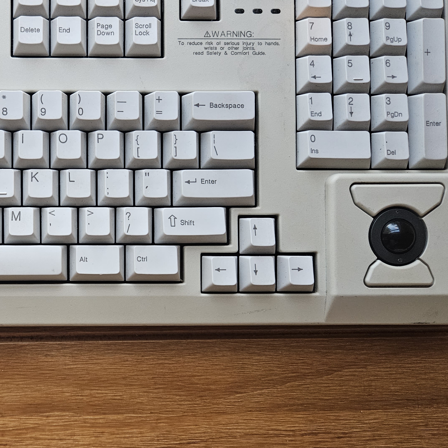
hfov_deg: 41.0
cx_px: 60
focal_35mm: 38
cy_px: 241
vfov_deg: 43.8
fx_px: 556
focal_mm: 5.4
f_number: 1.8
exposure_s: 1/120
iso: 500
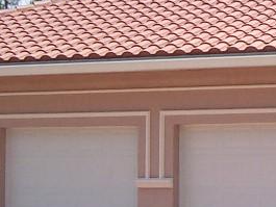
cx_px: 366
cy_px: 71
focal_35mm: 143
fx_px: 1141
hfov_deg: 13.3
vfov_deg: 10.4
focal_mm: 5.6
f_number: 5.6
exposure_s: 1/500
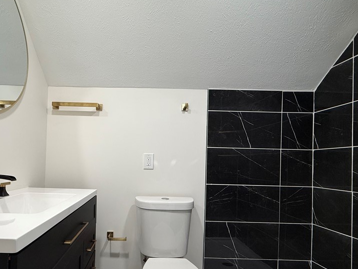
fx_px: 207
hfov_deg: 80.4
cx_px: 136
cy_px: 162
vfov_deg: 65.4
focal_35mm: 20
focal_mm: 2.22
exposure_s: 1/120
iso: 160
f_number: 2.2
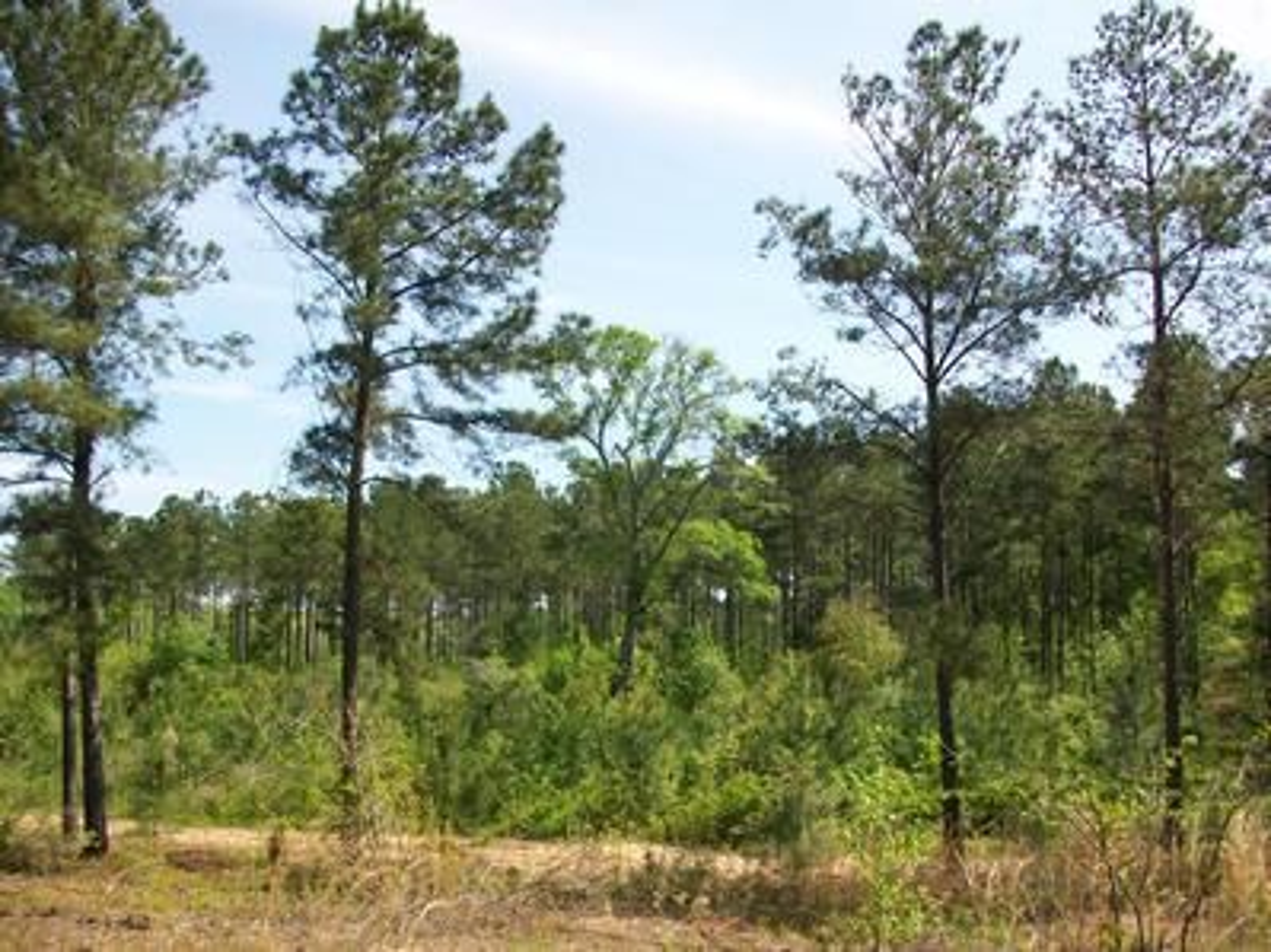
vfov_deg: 44.1
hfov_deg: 56.8
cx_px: 636
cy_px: 476
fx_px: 1175
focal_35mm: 32
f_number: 2.8
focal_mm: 5.7
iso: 64
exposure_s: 1/500
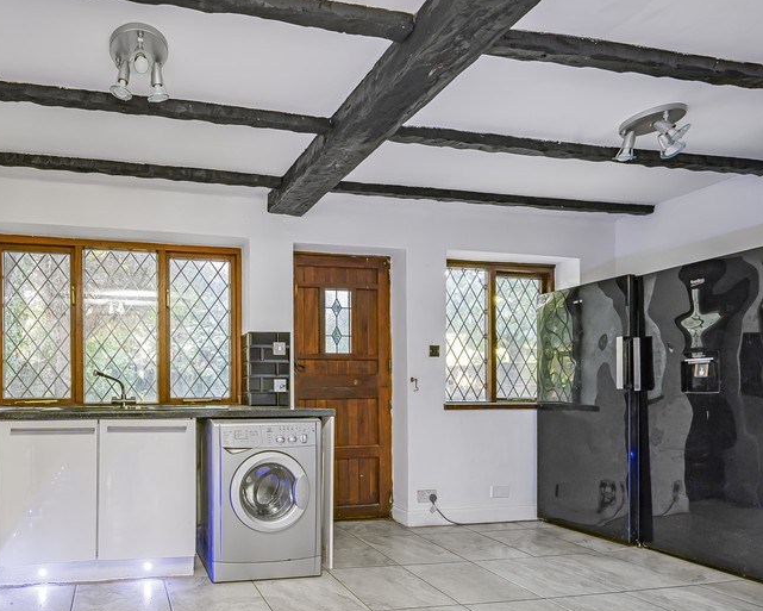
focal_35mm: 18
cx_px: 175
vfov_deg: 72.5
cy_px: 383
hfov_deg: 78.6
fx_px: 407
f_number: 9
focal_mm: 12
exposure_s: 1
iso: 320
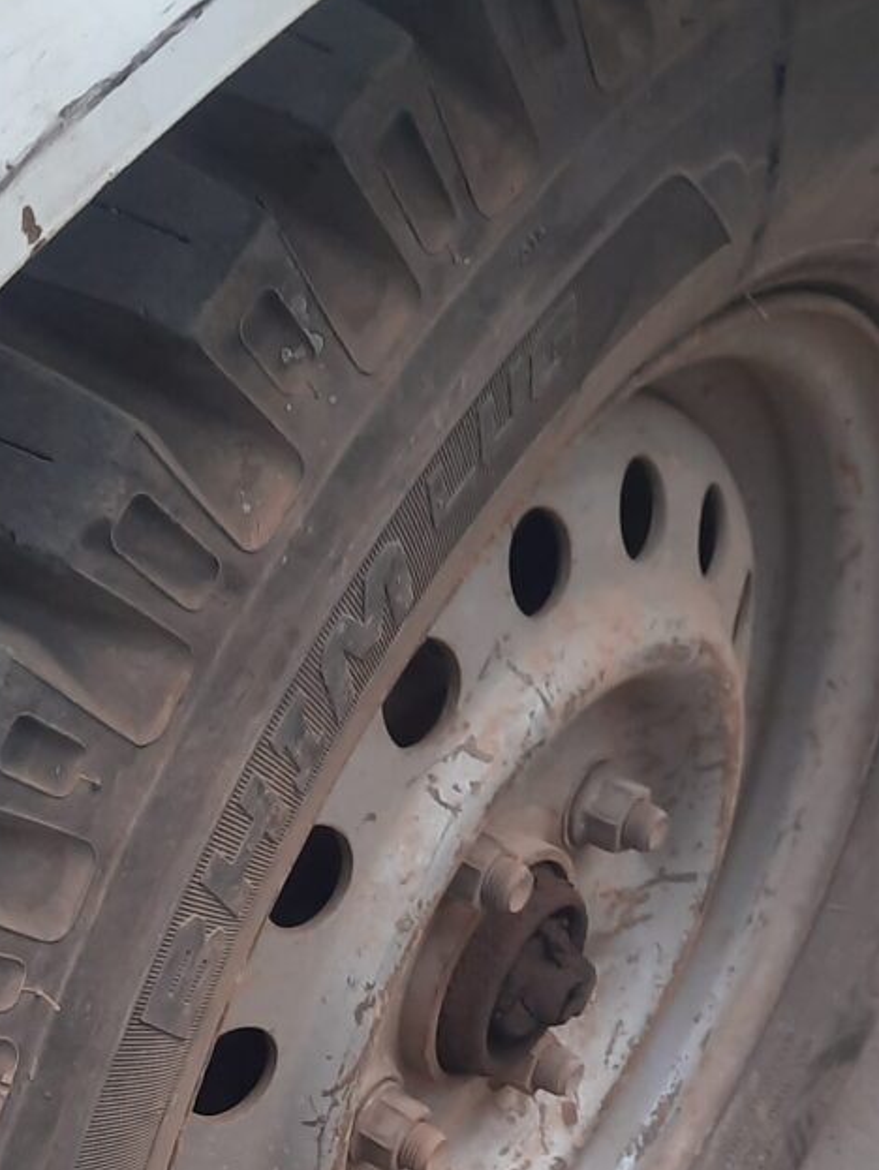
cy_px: 1215
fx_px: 2604
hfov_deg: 19.1
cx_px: 344
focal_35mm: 77
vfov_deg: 24.0
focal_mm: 4.6
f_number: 2
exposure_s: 1/50
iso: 100
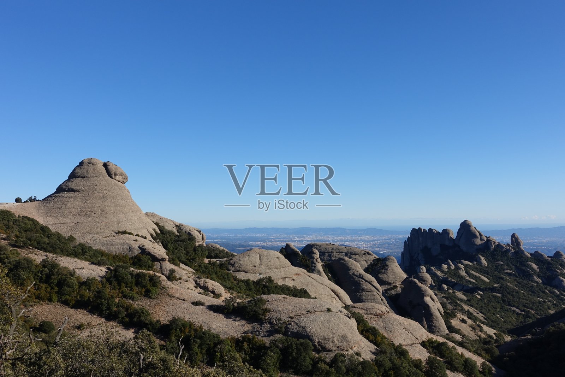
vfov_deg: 38.9
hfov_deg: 55.8
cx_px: 282
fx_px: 534
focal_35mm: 34
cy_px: 188
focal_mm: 12.64
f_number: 5.6
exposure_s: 1/800
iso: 125
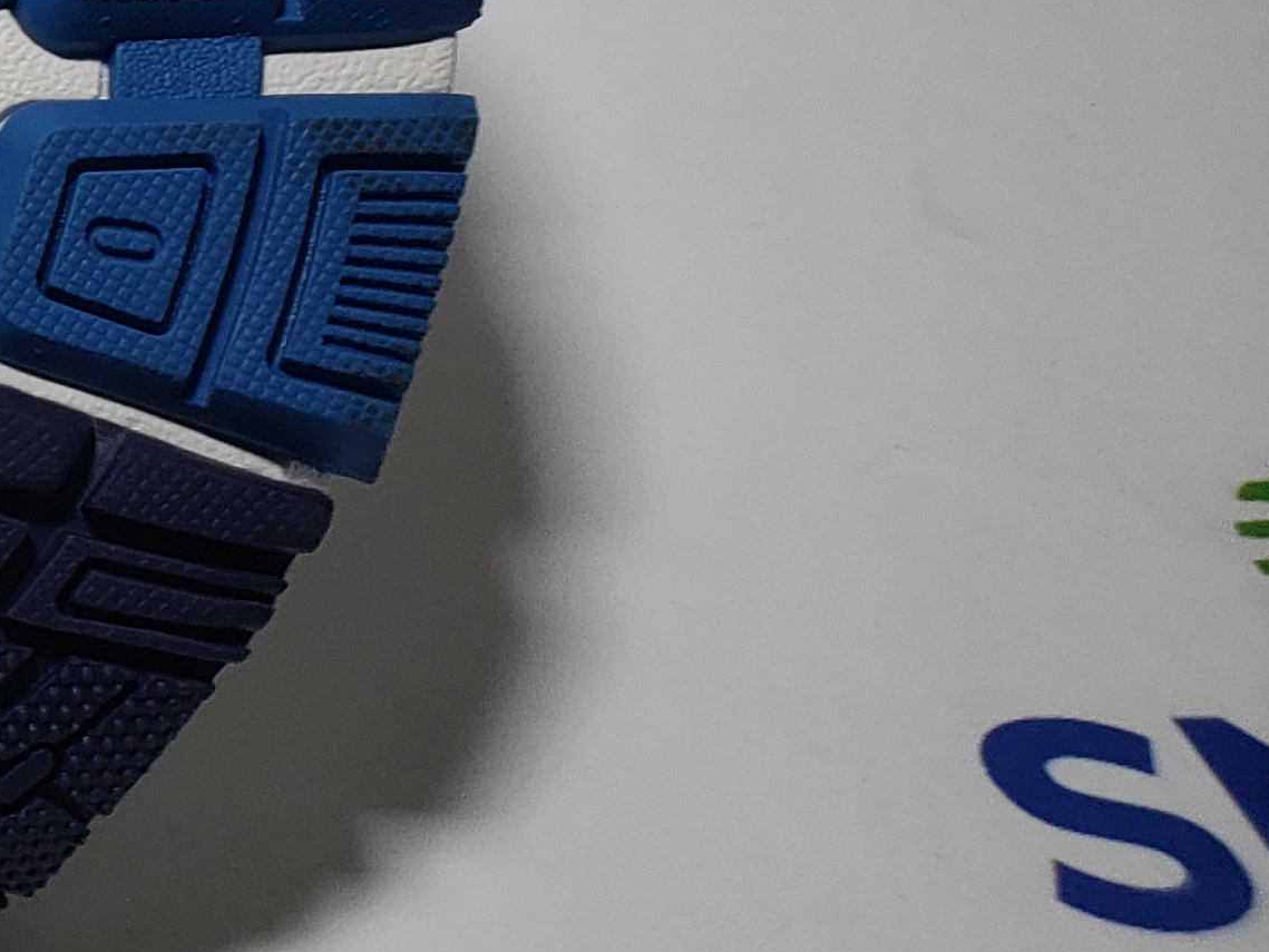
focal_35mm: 92
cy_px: -504
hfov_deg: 17.6
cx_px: -961
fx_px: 3374
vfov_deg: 14.9
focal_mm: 4.3
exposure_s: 1/225
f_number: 2.4
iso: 50
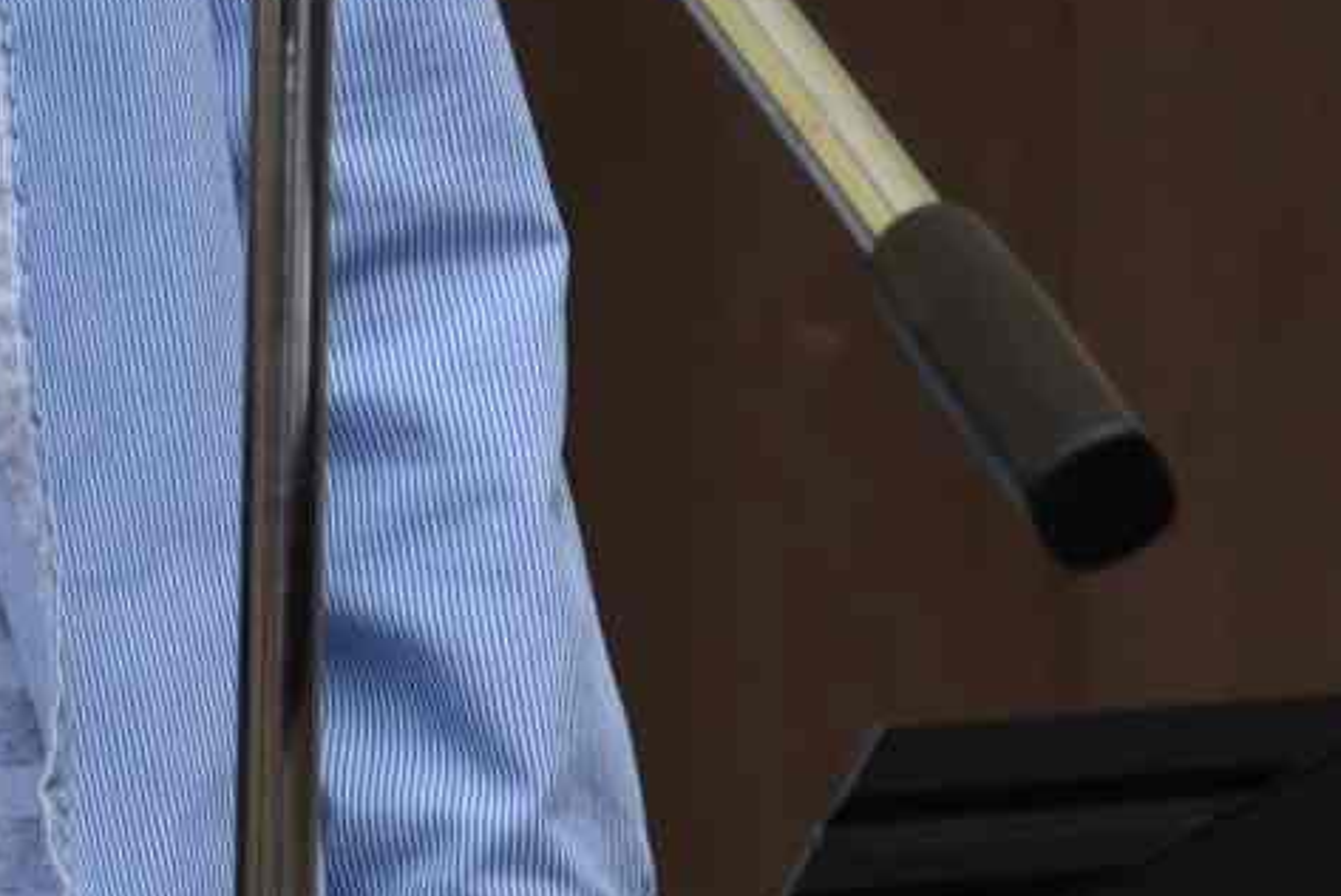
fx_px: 37128
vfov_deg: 1.4
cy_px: -882
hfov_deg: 2.1
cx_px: -510
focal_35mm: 996
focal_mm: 105
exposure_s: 1/200
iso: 100
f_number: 9
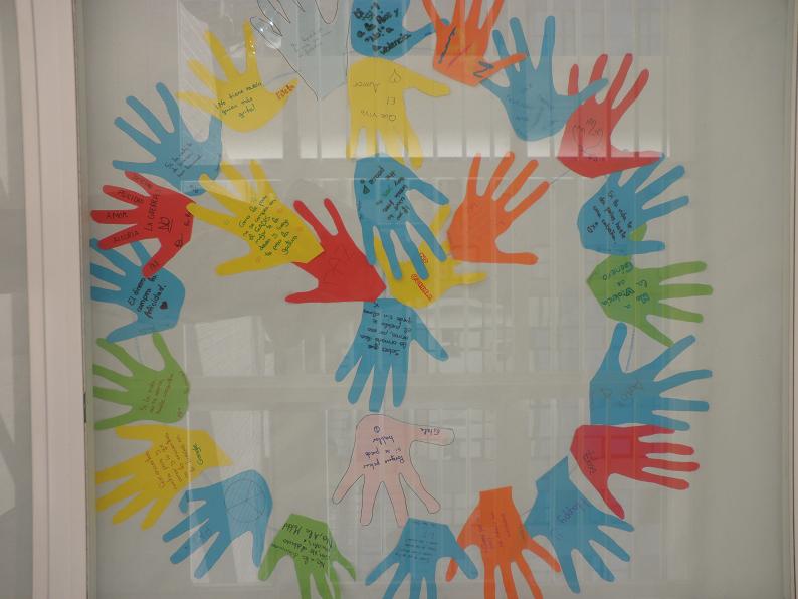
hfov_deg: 51.3
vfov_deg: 39.7
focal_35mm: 36
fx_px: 830
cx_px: 399
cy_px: 300
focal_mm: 6.3
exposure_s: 1/250
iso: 64
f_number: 3.5
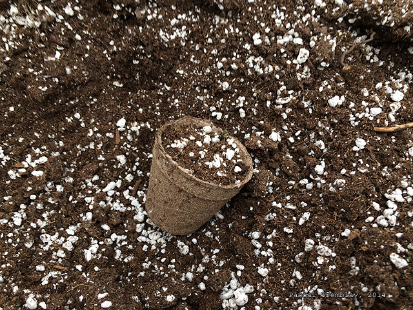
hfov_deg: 60.0
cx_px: 206
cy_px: 155
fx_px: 358
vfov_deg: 46.8
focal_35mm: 30
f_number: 2.2
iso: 40
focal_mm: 4.12
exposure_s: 1/60
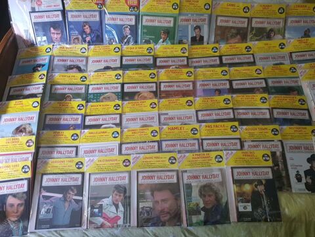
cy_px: 118
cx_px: 158
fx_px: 237
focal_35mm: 26
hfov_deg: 67.3
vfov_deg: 53.1
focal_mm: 4.3
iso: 250
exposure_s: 1/50
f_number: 1.5
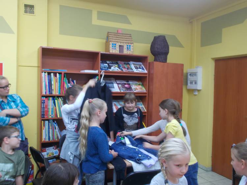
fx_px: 243
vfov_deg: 41.8
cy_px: 92
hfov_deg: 53.9
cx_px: 124
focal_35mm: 34
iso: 200
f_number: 3.6
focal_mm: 6
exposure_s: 1/15
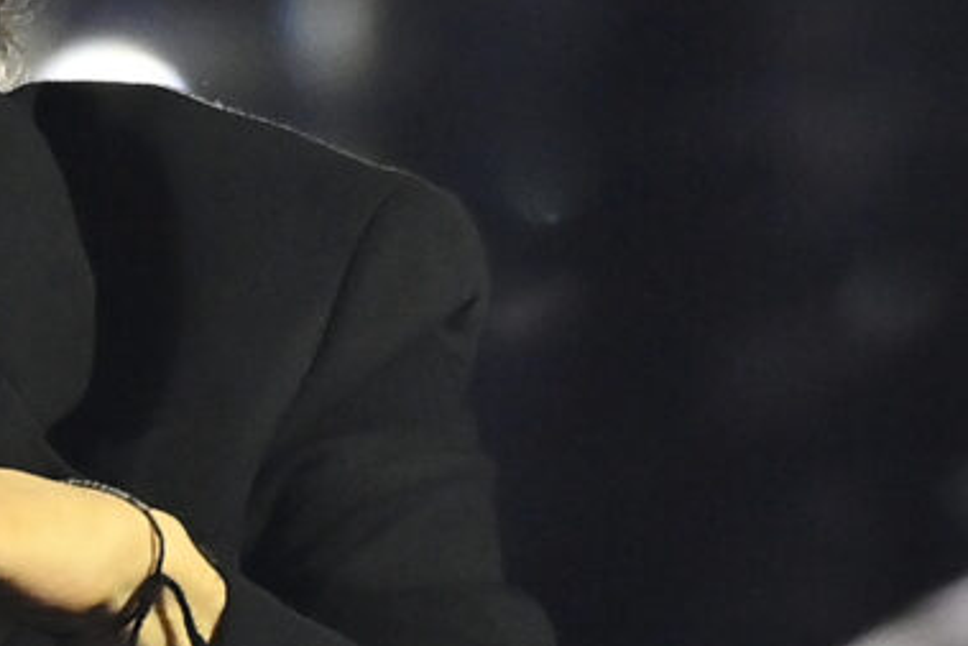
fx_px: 21787
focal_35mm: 810
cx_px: -317
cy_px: 166
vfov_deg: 1.7
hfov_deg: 2.5
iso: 4000
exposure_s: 1/400
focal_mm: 300
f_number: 3.2
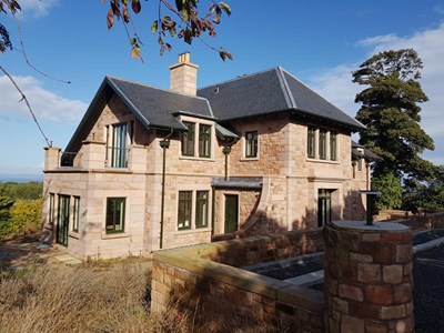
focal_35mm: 26
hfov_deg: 67.3
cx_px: 222
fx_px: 333
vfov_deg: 53.1
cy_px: 166
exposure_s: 1/2192
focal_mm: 4.2
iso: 40
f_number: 1.7
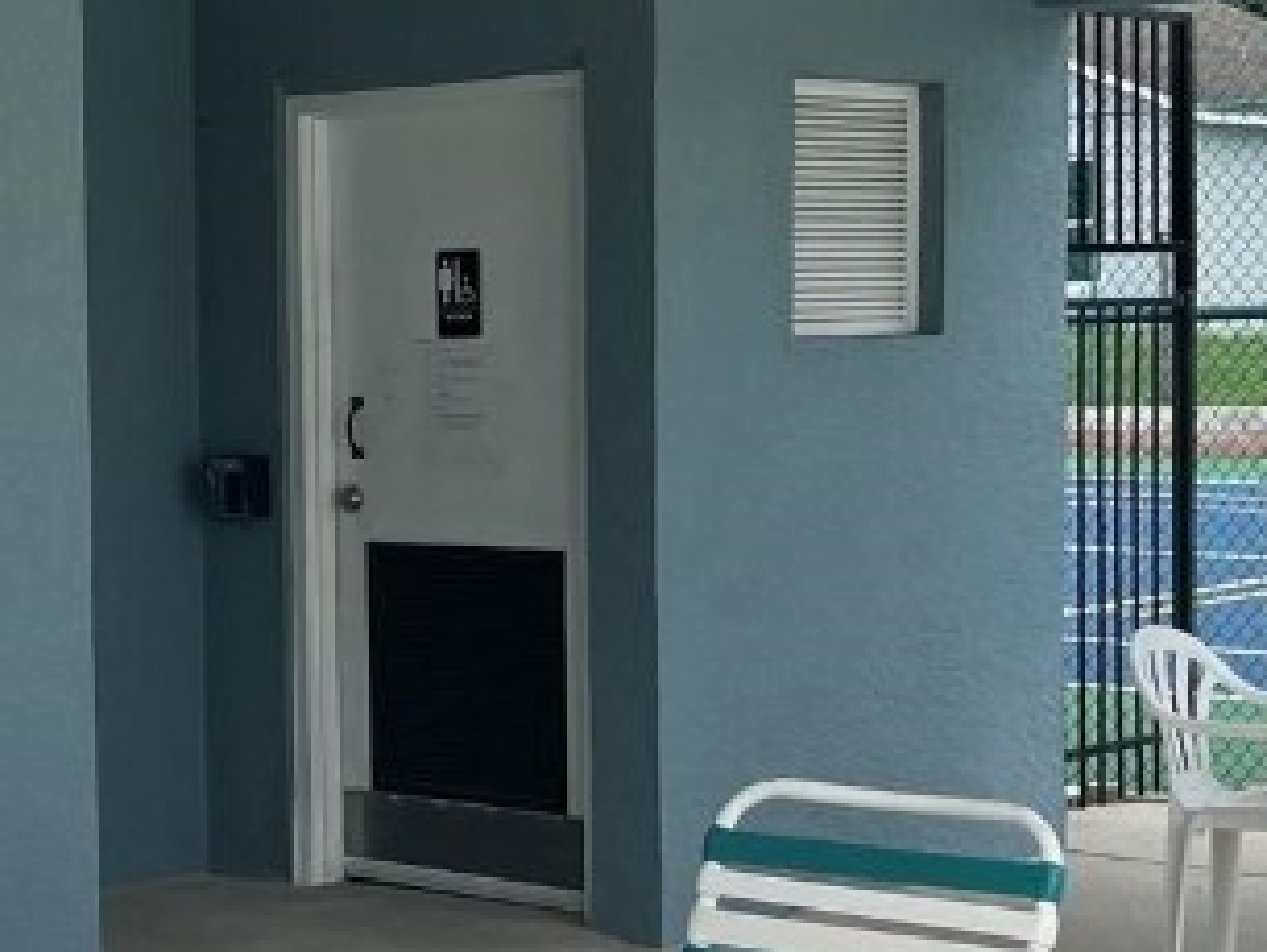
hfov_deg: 22.0
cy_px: 629
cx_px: 132
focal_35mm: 87
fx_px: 3187
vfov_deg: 17.0
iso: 50
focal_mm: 5.1
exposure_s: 1/2358
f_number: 1.6
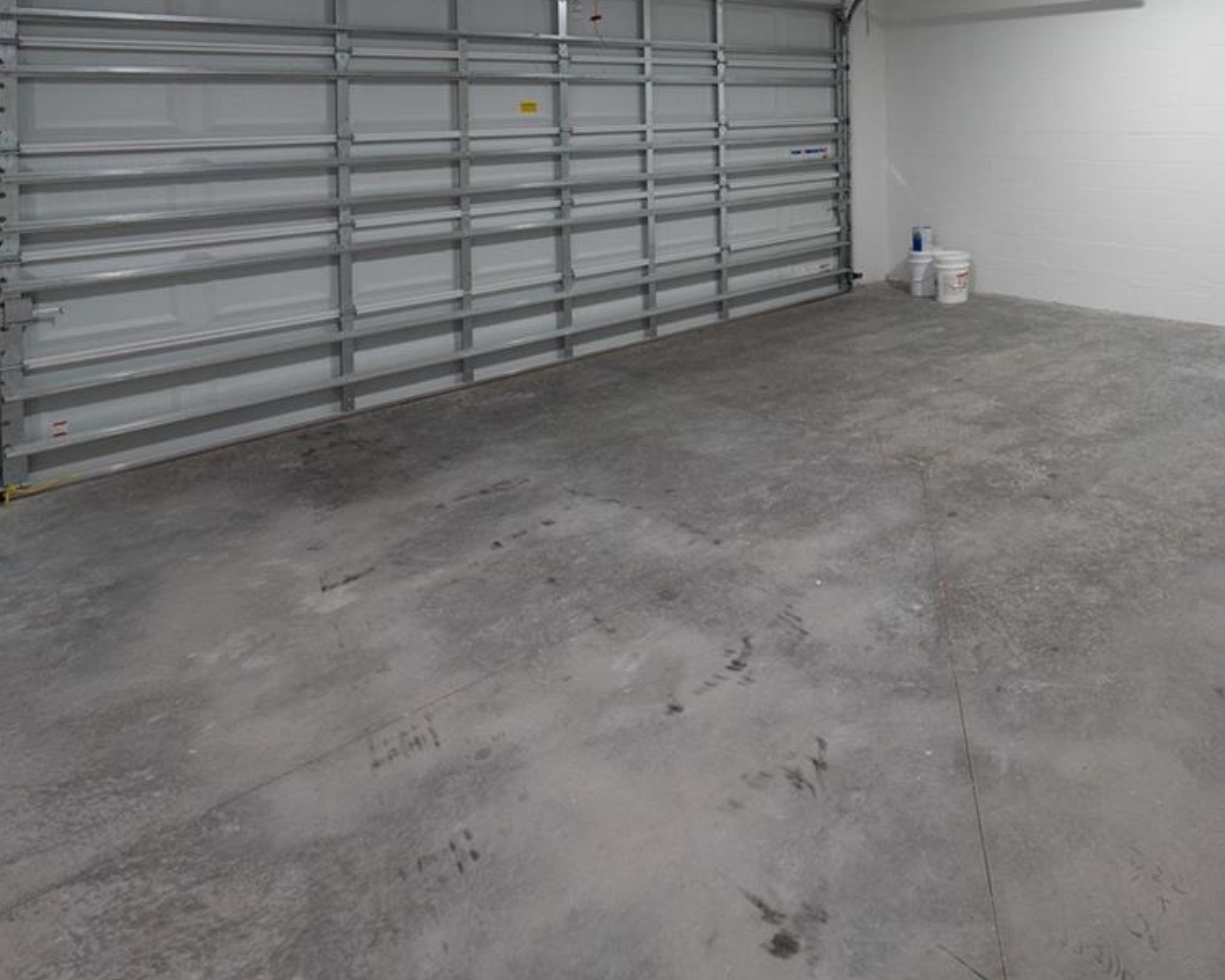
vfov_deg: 52.4
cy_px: 116
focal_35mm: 24
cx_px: 959
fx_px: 870
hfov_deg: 64.8
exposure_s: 1/20
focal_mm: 12
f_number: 4.5
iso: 1250
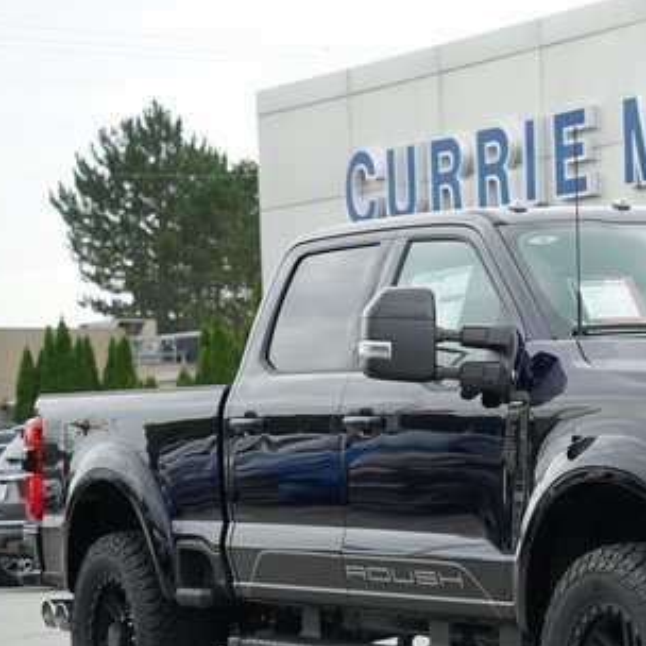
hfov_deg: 12.7
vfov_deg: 12.8
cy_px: 430
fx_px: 2871
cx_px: 652
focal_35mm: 136
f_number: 5
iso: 100
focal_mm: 76
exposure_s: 1/200
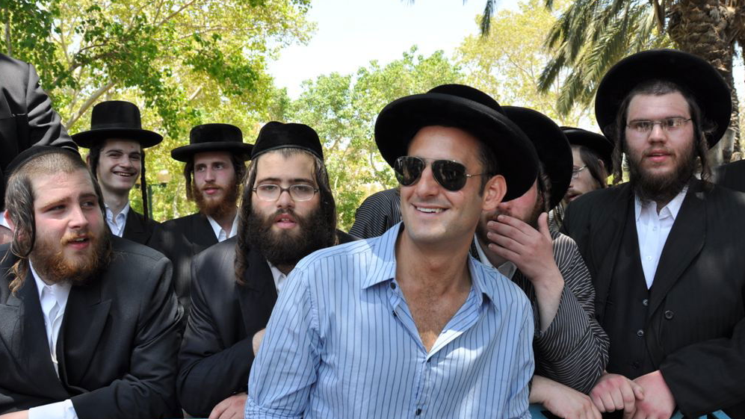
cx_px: 367
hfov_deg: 66.1
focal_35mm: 29
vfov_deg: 40.2
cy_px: 223
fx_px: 573
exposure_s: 1/200
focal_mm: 18
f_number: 6.3
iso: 200
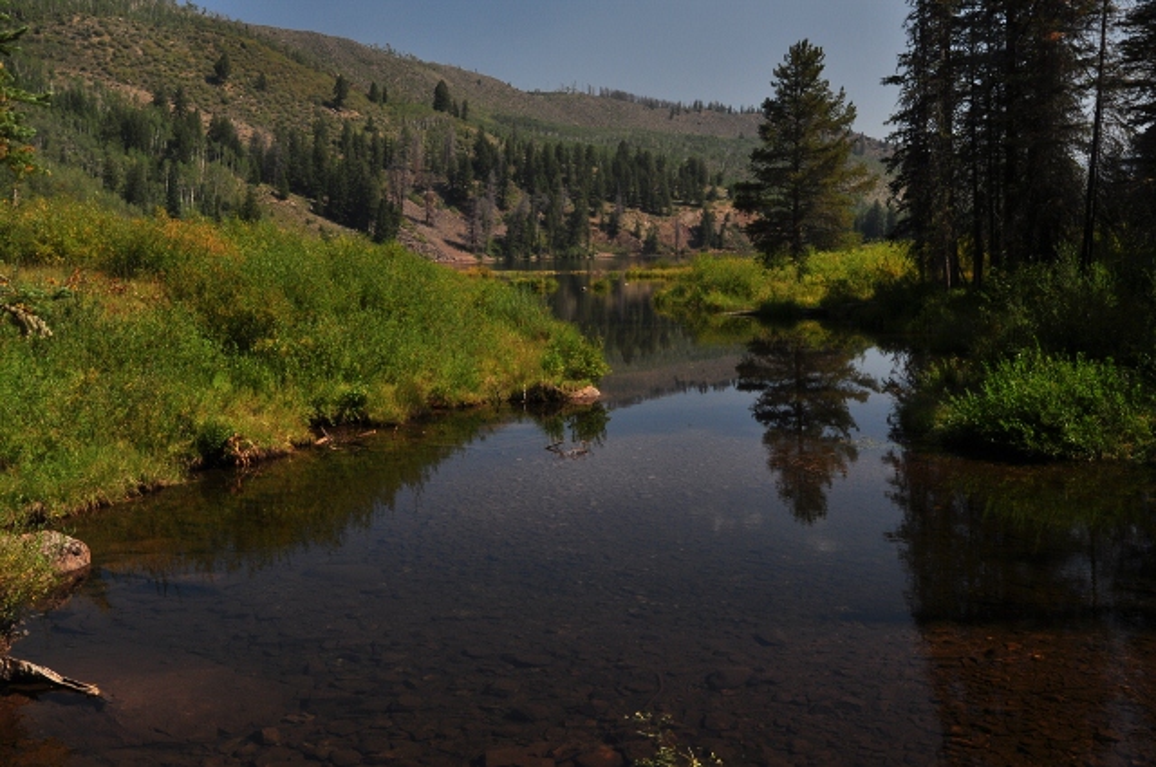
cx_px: 578
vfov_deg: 31.8
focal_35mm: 42
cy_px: 384
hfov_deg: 46.5
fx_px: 1347
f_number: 16
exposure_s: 1/90
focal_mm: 28
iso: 200
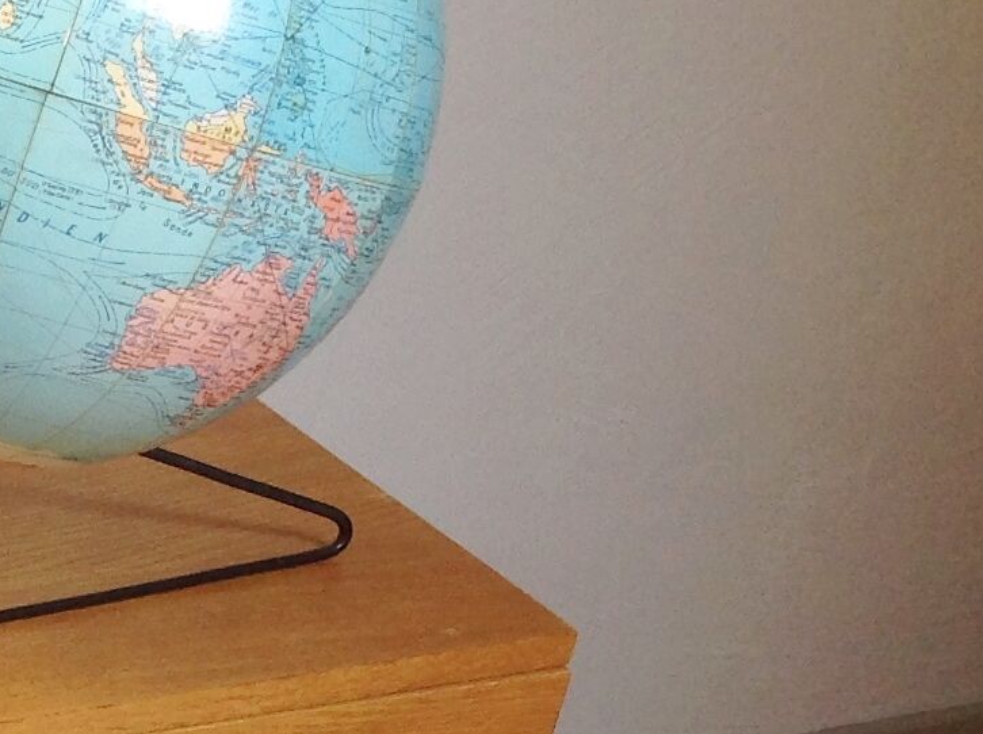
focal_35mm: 125
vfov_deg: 11.5
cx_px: -638
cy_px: 917
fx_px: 3544
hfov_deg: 14.4
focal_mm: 4.28
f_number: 2.4
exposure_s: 1/50
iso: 64
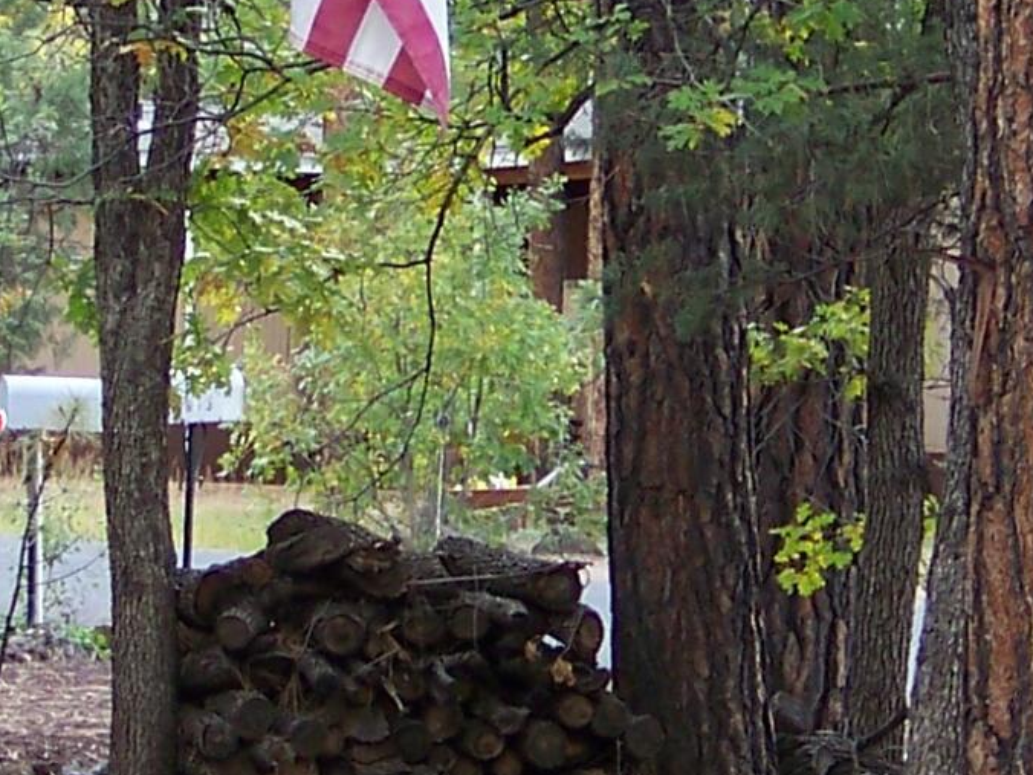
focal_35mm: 244
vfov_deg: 6.1
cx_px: 504
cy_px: 378
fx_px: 7281
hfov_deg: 8.1
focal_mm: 9.36
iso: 64
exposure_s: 1/30
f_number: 3.2
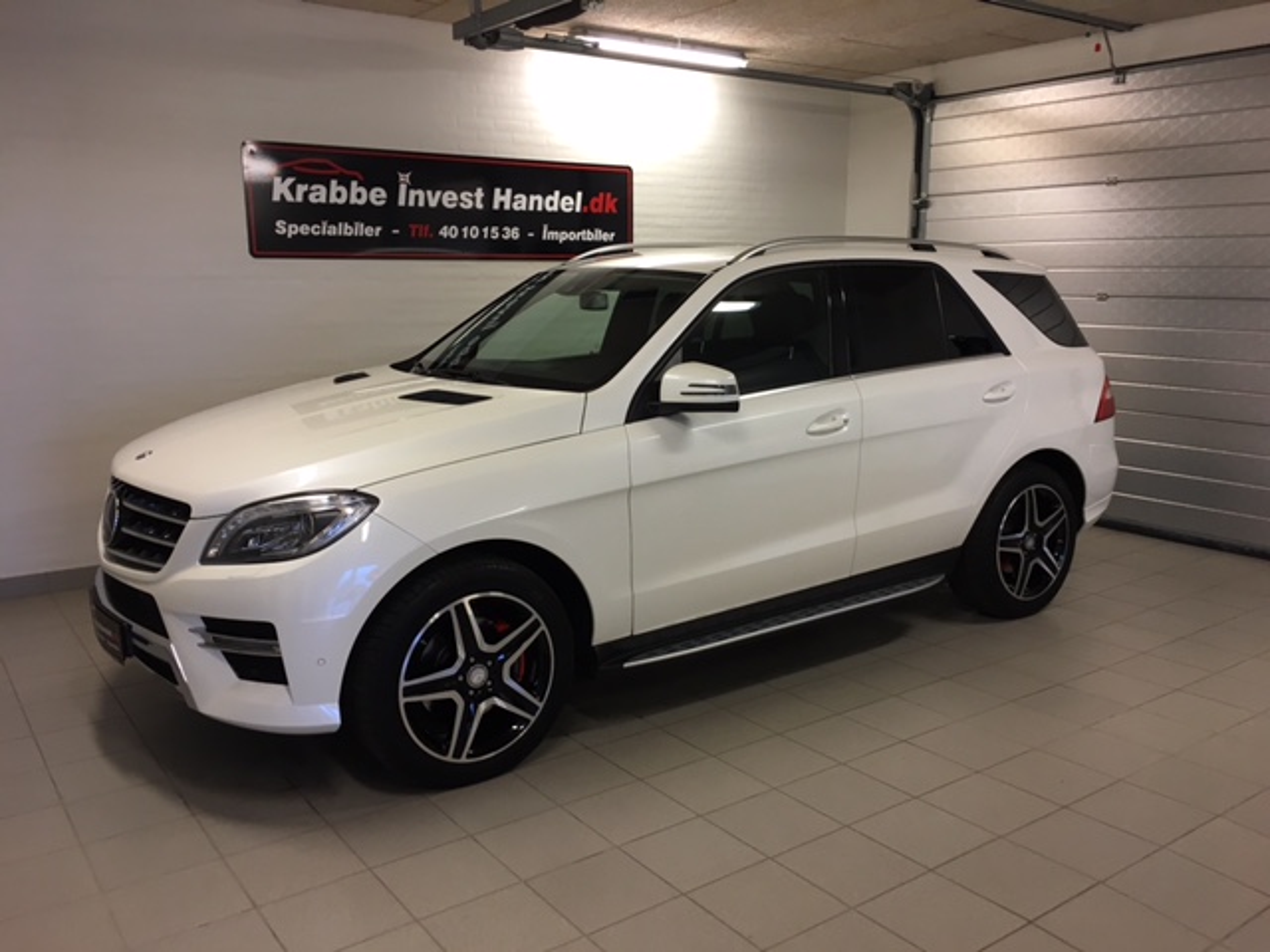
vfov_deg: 48.2
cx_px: 635
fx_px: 1064
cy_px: 476
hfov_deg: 61.7
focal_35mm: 29
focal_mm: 4.15
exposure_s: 1/33
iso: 64
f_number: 2.2
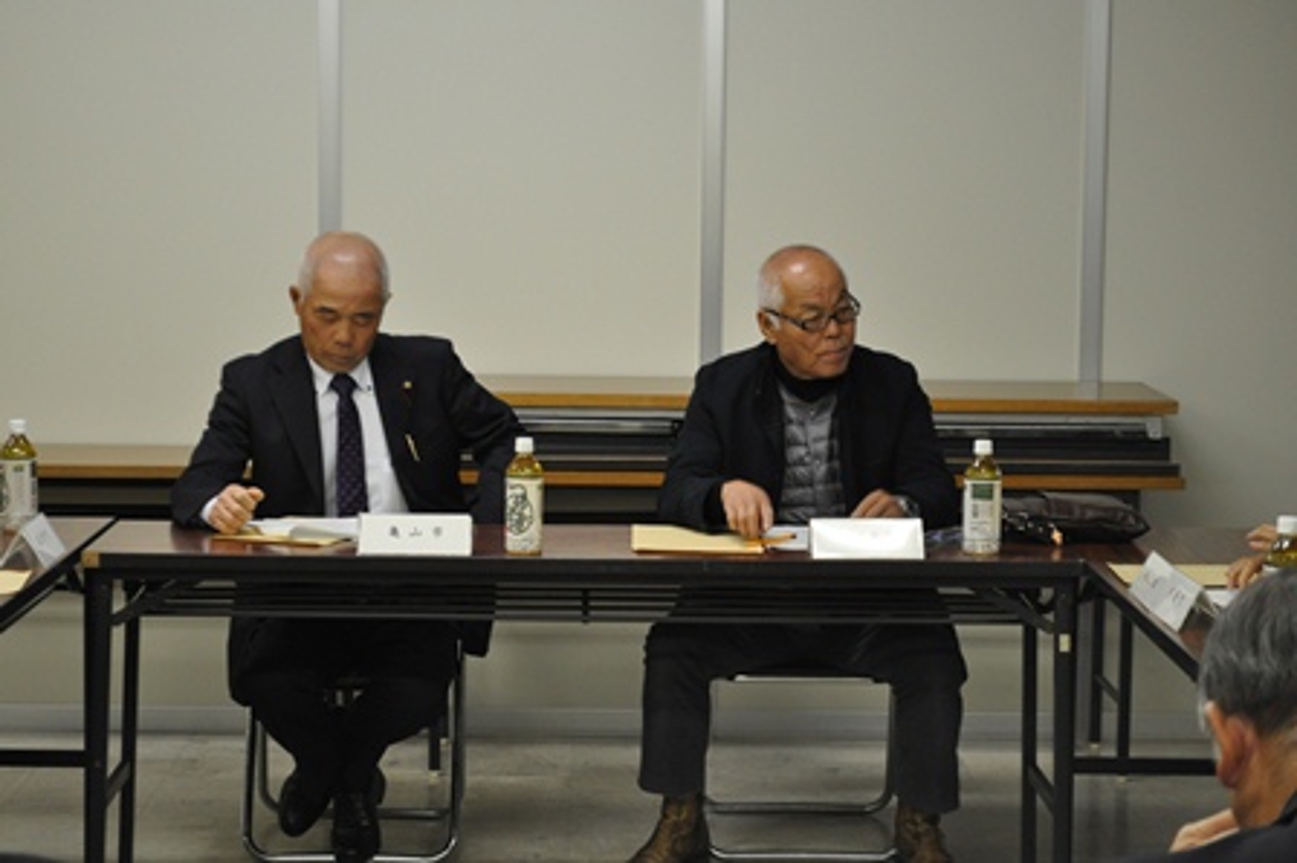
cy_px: 432
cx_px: 648
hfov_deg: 24.6
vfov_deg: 16.5
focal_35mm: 82
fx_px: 2970
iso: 800
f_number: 5.6
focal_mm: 55
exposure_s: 1/30
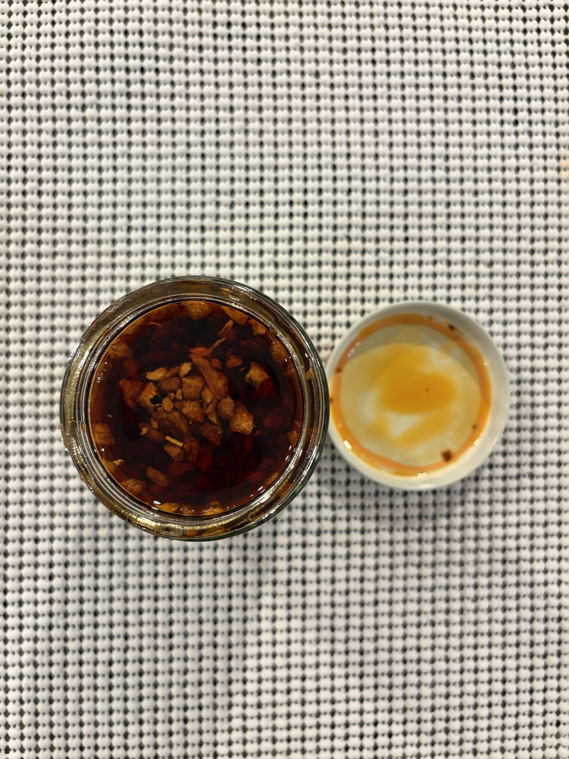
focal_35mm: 26
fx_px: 570
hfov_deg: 53.1
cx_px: 284
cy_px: 380
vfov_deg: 67.3
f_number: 1.6
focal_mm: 5.96
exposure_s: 1/60
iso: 320
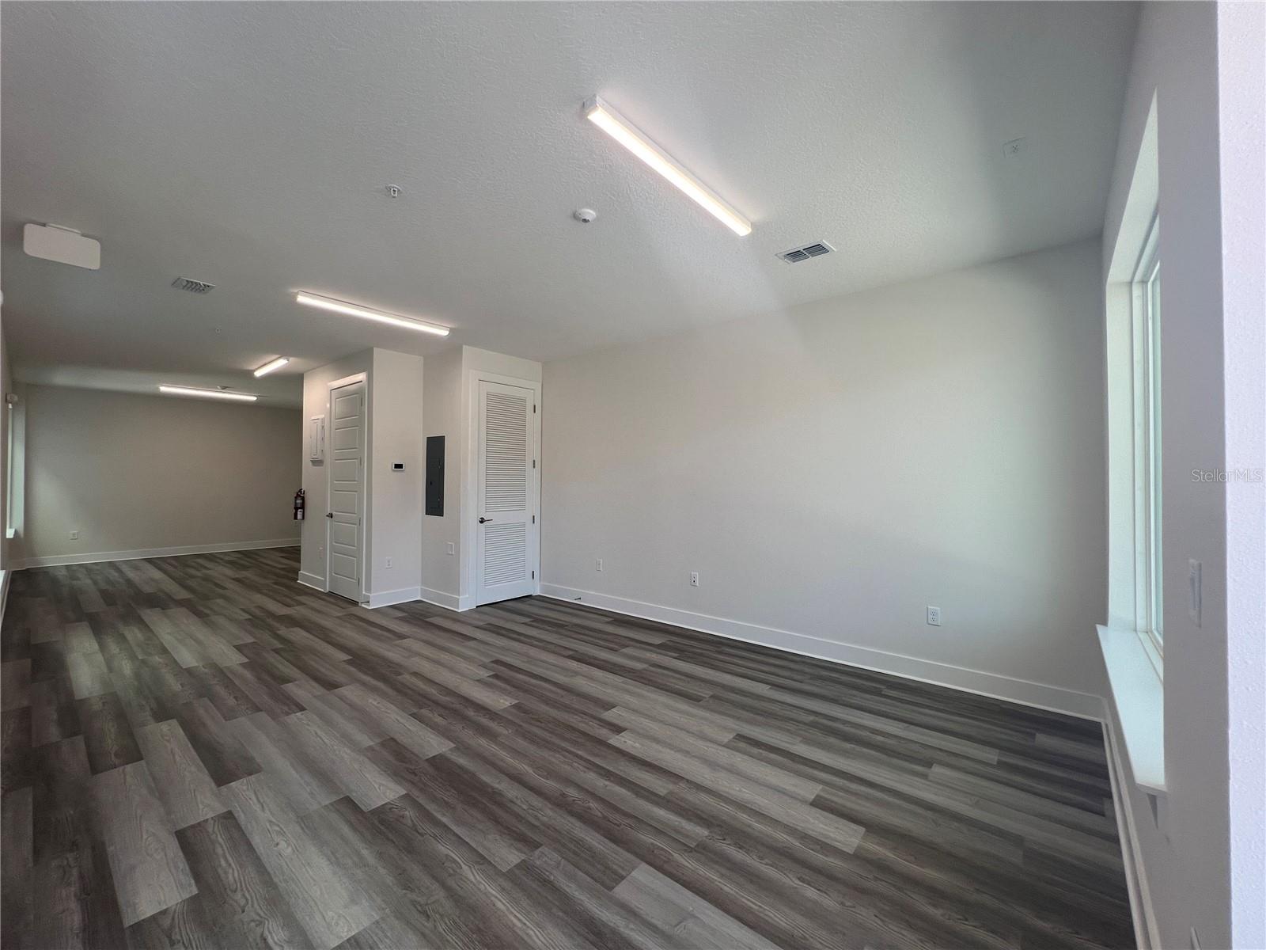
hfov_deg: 106.2
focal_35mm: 13
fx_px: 475
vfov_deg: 89.9
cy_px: 475
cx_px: 633
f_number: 1.8
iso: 32
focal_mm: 1.57
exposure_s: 1/129
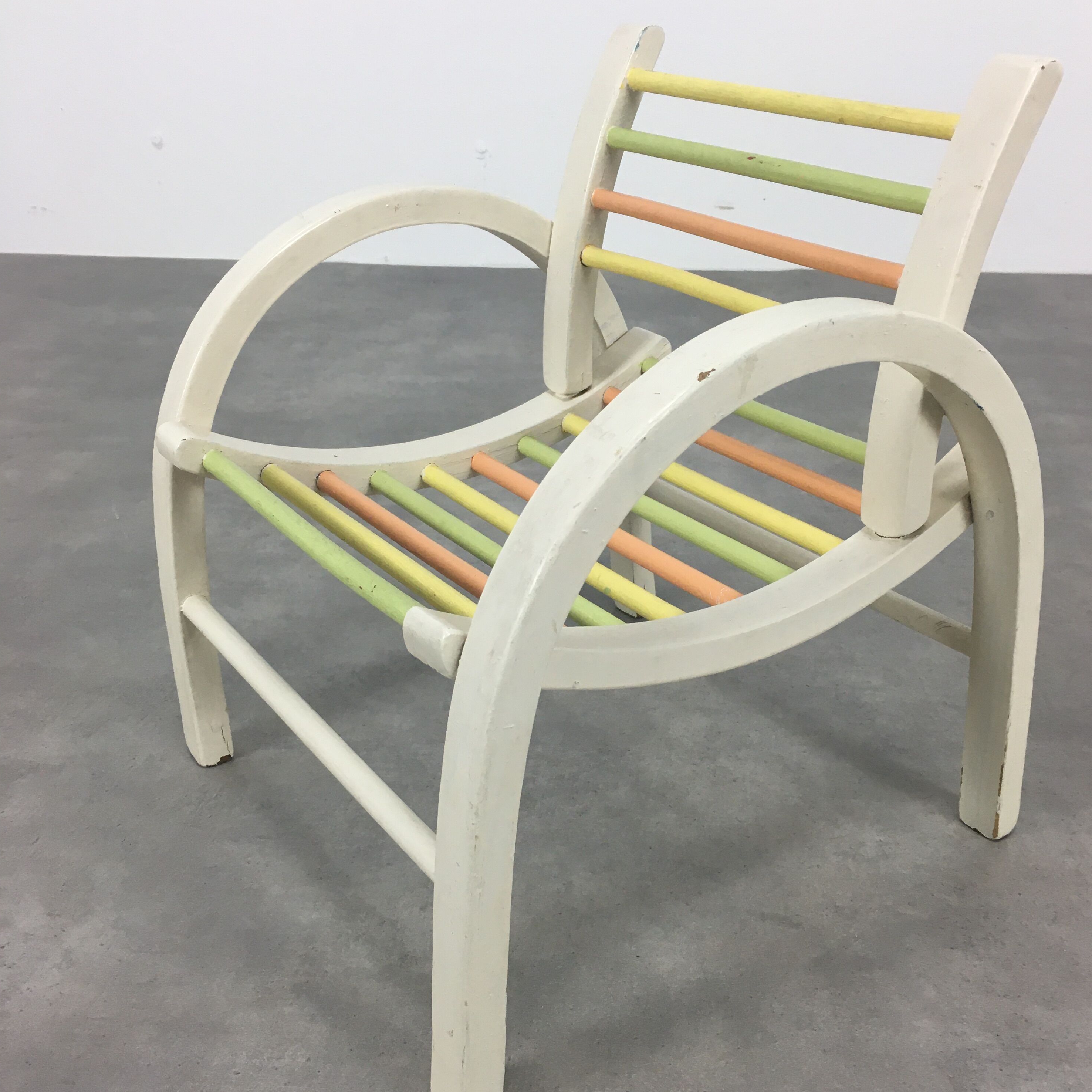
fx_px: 1249
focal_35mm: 35
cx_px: 554
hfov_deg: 47.2
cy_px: 590
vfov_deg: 47.2
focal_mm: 4.15
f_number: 2.2
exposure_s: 1/33
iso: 40
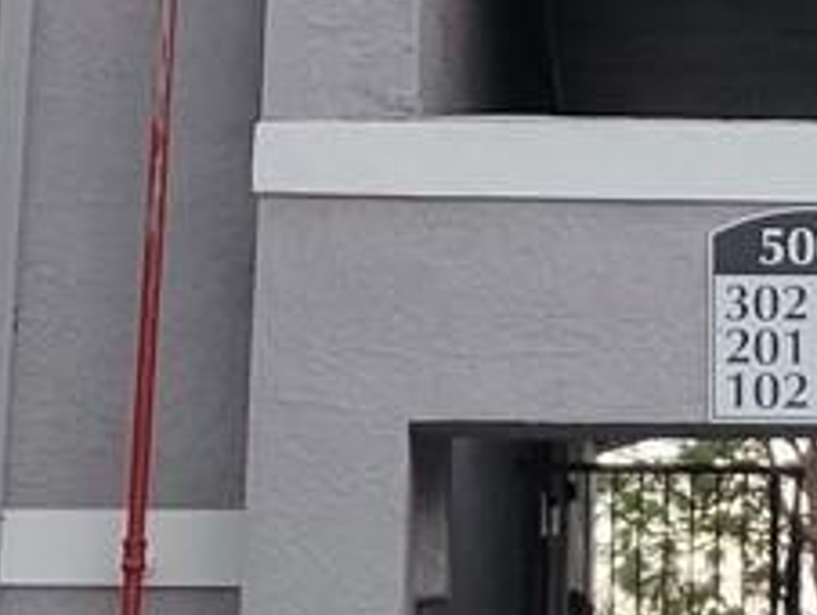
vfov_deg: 7.8
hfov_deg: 10.7
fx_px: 4347
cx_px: 654
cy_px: -550
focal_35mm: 184
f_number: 1.8
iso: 160
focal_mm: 5.4
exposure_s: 1/120
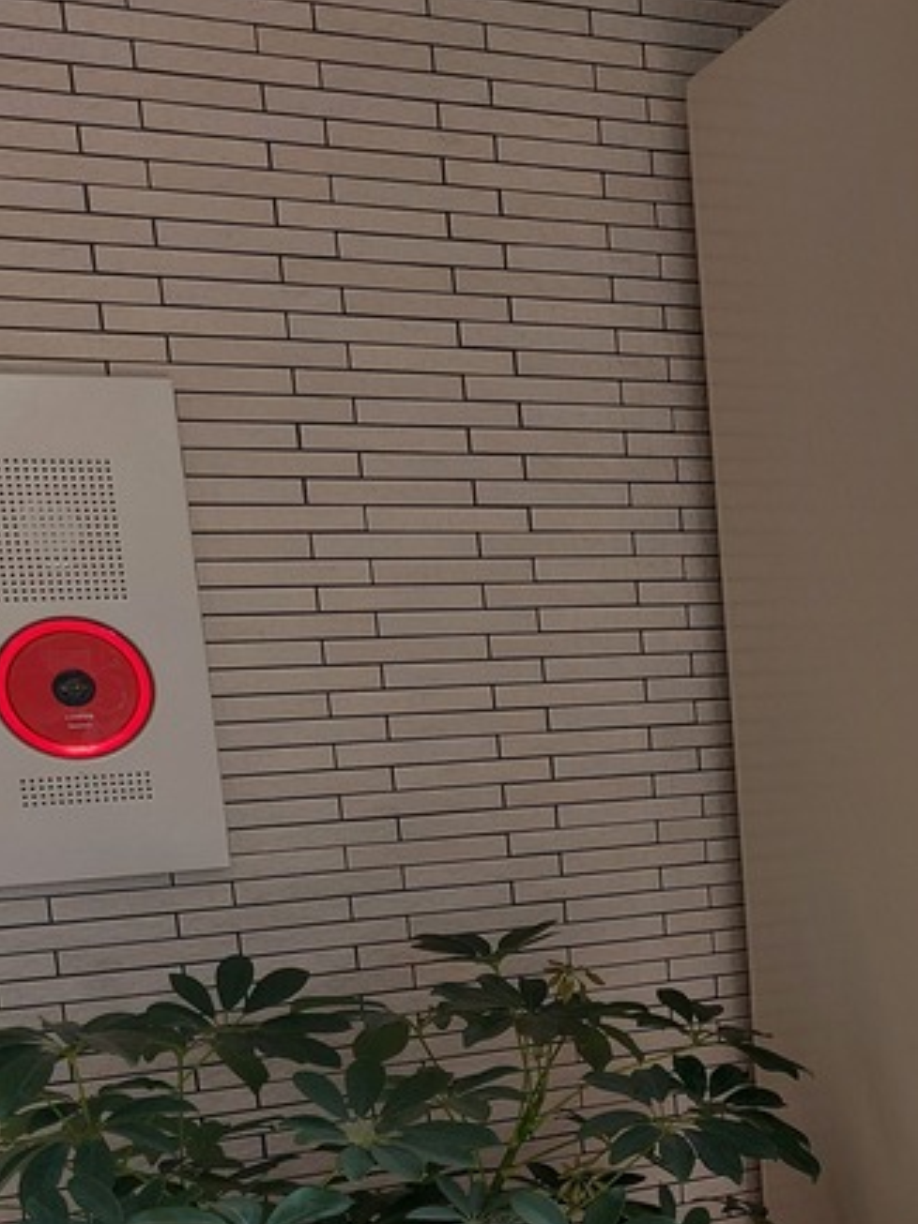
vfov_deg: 35.2
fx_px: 1875
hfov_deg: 24.3
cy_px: 960
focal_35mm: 53
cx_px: 1169
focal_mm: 5.23
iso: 25
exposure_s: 1/60
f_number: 1.8
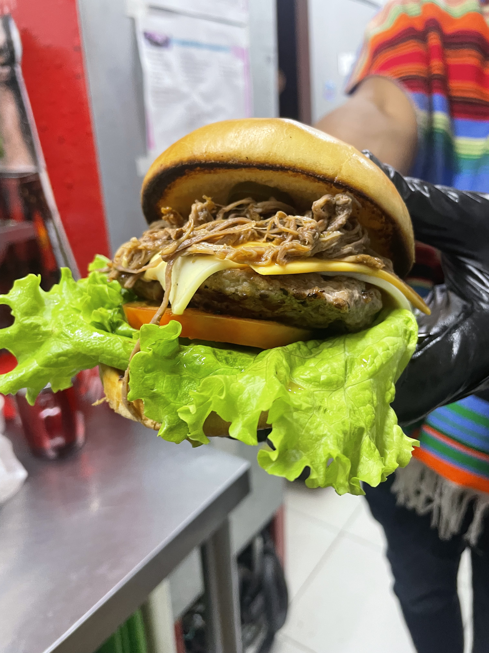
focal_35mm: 26
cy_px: 326
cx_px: 244
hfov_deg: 53.1
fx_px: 490
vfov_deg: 67.3
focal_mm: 4.2
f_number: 1.6
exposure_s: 1/60
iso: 200
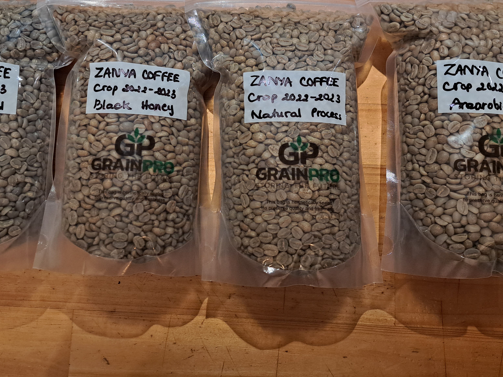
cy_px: 118
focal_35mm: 36
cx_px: 214
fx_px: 523
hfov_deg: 51.2
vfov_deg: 39.1
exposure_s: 1/50
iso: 250
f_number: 1.8
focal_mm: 5.23
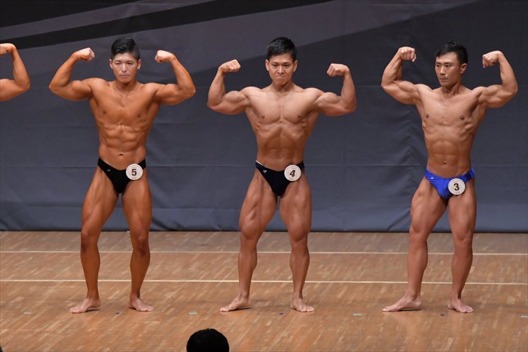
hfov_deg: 8.1
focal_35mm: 255
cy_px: 176
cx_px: 264
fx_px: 3738
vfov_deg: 5.4
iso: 6400
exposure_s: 1/400
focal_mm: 170
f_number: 5.6
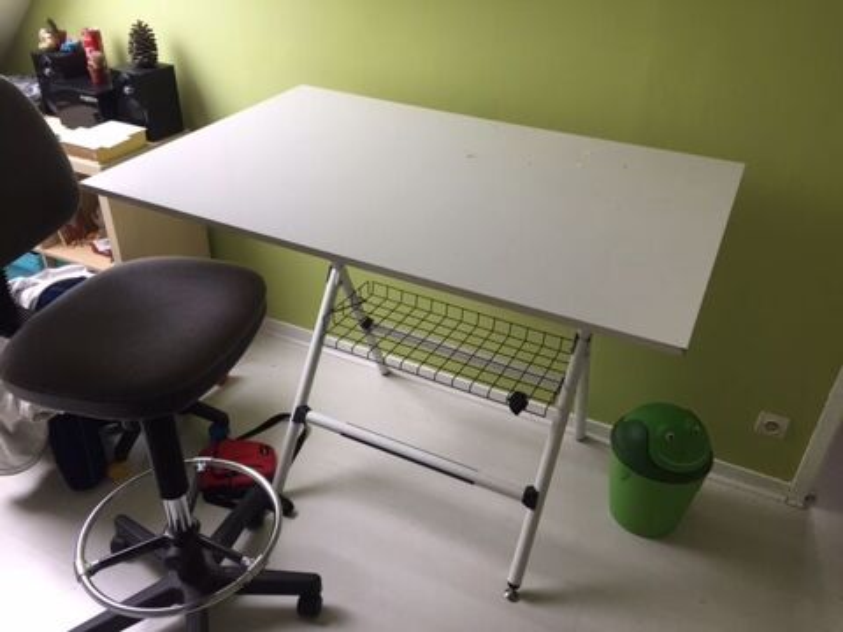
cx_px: 422
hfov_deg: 61.7
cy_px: 316
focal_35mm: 29
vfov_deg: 48.2
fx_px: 706
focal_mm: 4.15
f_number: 2.2
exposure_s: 1/33
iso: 80
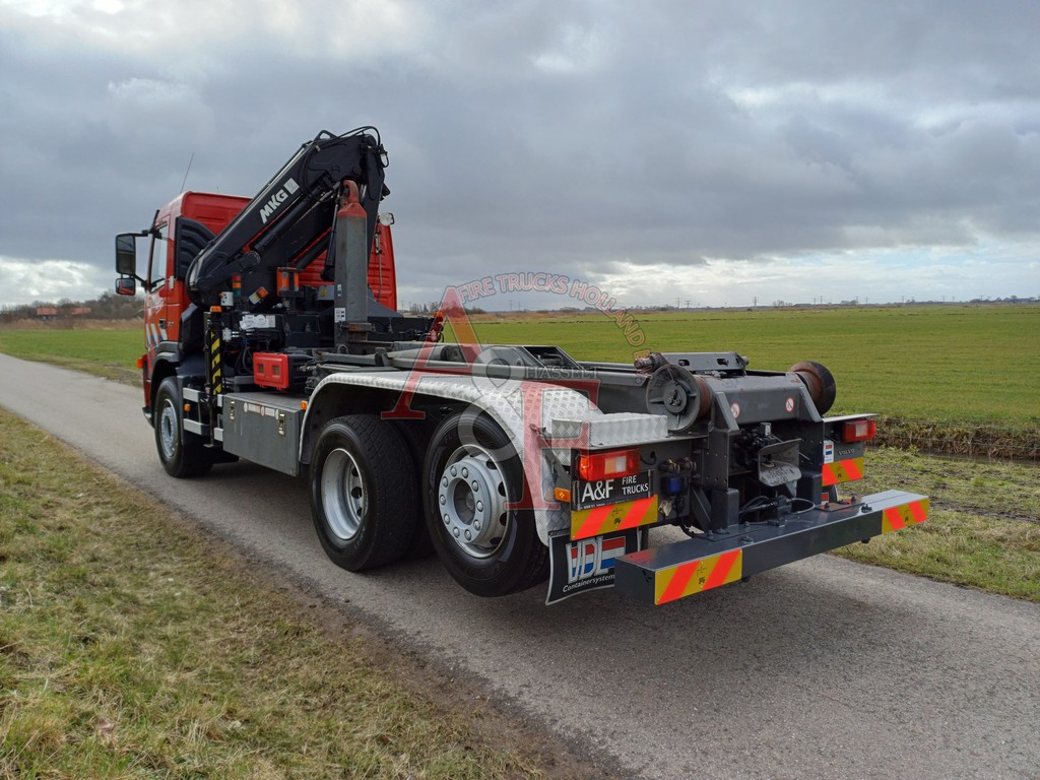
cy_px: 390
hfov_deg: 69.4
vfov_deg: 54.9
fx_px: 751
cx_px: 520
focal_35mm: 25
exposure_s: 1/887
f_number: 1.8
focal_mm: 4.65
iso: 50
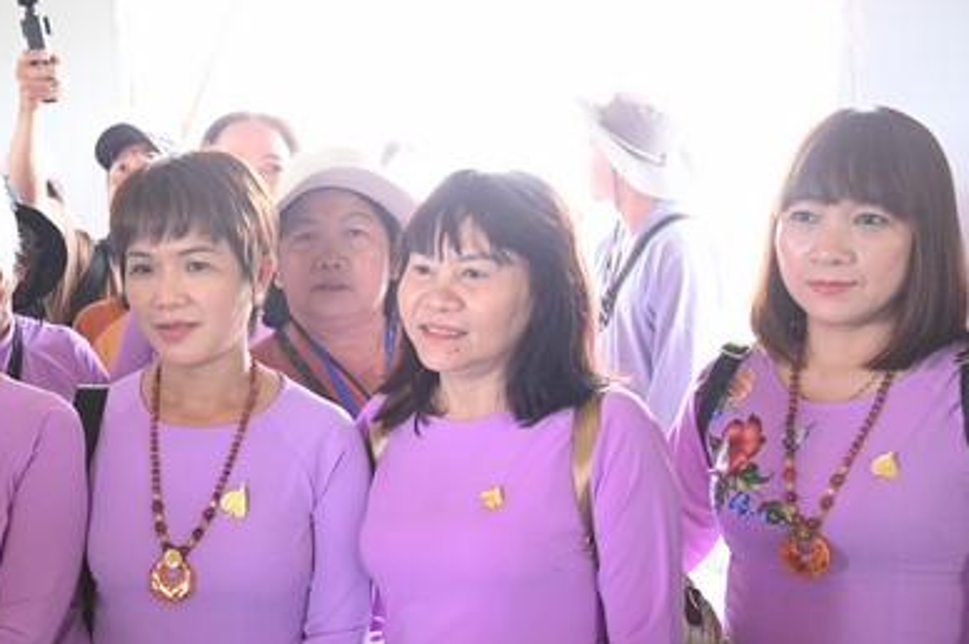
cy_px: 392
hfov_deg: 36.8
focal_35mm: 52
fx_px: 1398
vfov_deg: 25.9
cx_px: 182
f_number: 4
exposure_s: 1/200
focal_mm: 31
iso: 5000
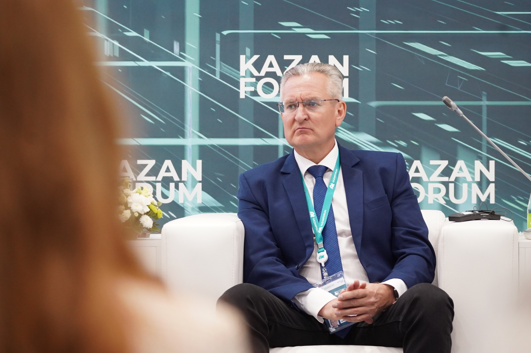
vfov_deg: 7.1
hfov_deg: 10.7
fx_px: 2829
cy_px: 176
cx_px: 266
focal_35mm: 192
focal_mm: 128
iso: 3200
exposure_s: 1/125
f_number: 5.6
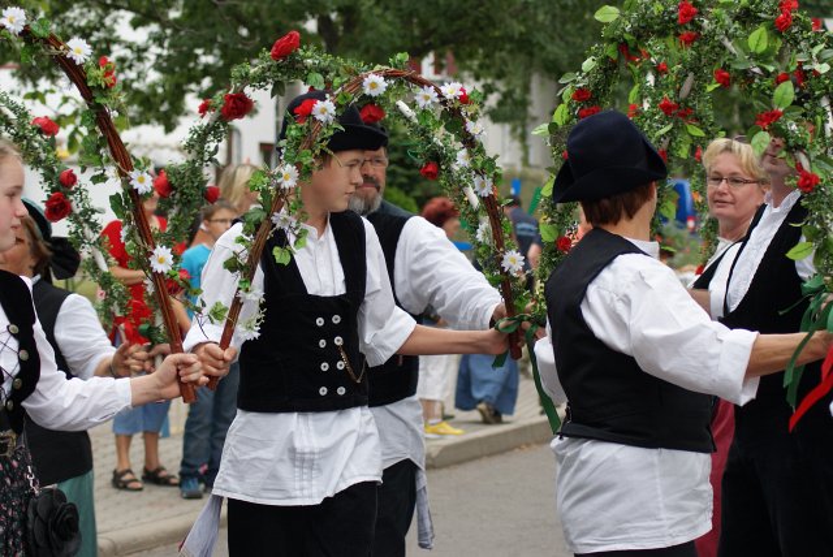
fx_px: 2432
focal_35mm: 105
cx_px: 416
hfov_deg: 19.4
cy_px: 278
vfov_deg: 13.1
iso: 100
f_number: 5
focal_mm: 70
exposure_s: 1/160
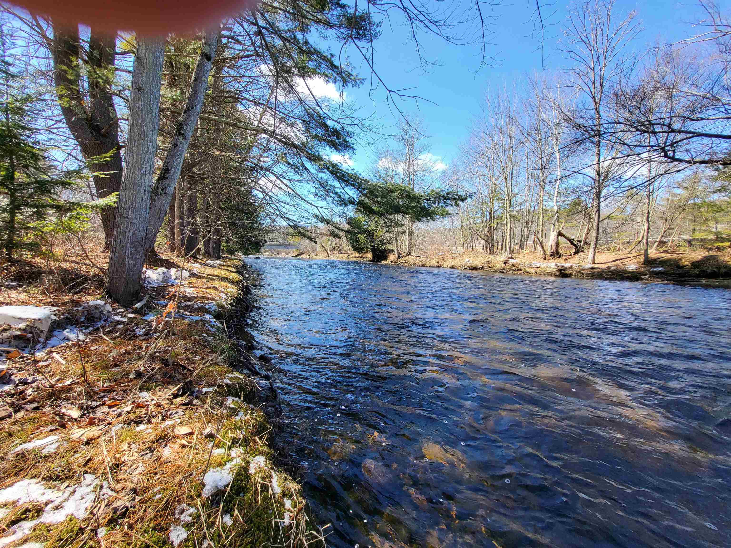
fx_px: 275
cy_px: 274
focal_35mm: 13
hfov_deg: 106.2
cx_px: 366
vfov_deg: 89.9
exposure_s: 1/315
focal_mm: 1.74
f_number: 2.2
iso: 32
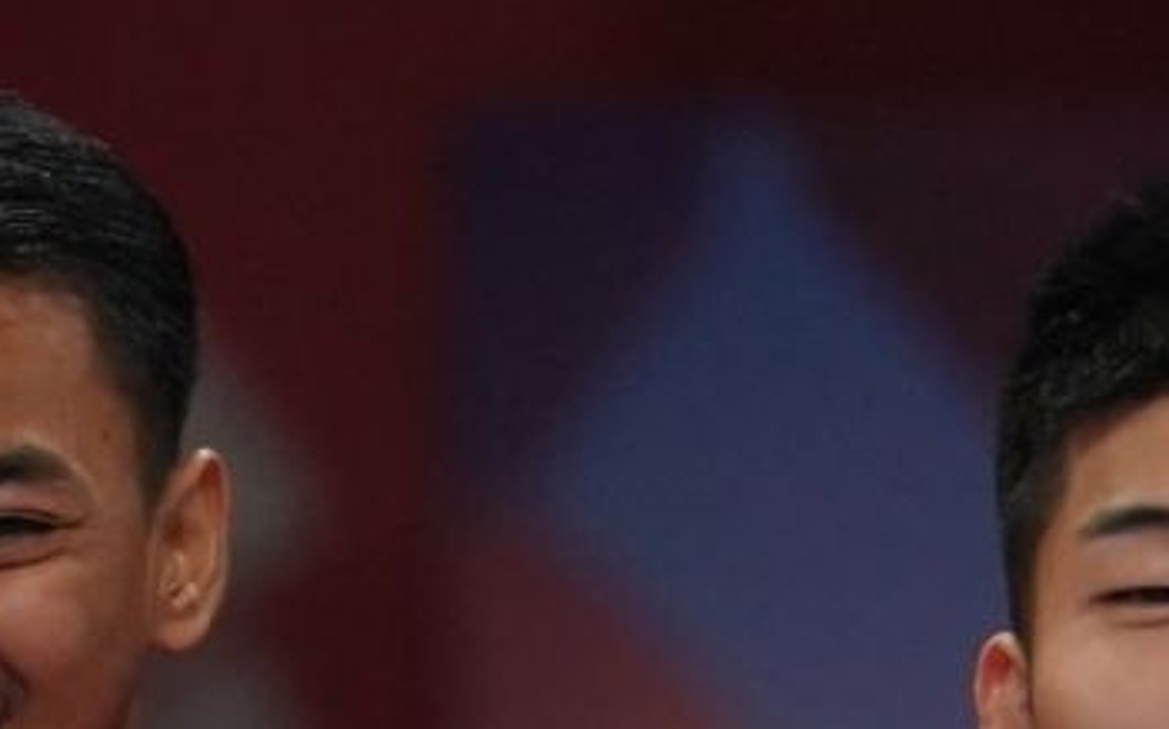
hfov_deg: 1.0
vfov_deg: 0.6
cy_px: 1381
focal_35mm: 2194
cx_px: -550
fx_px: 69865
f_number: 4
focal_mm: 280
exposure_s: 1/500
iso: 1600
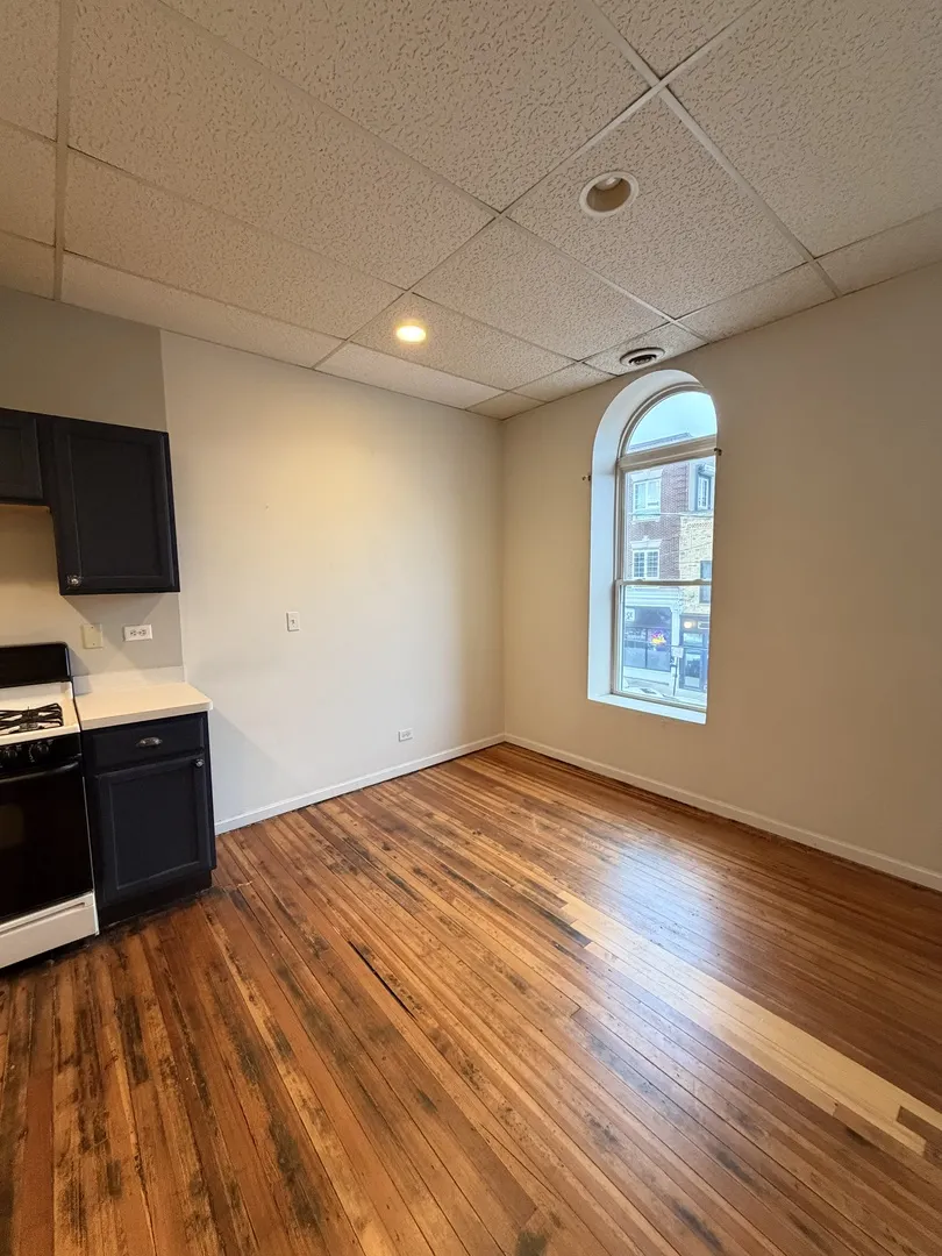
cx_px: 471
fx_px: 508
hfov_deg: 85.7
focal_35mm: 14
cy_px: 628
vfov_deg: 102.1
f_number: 2.2
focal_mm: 2.22
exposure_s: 1/60
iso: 500
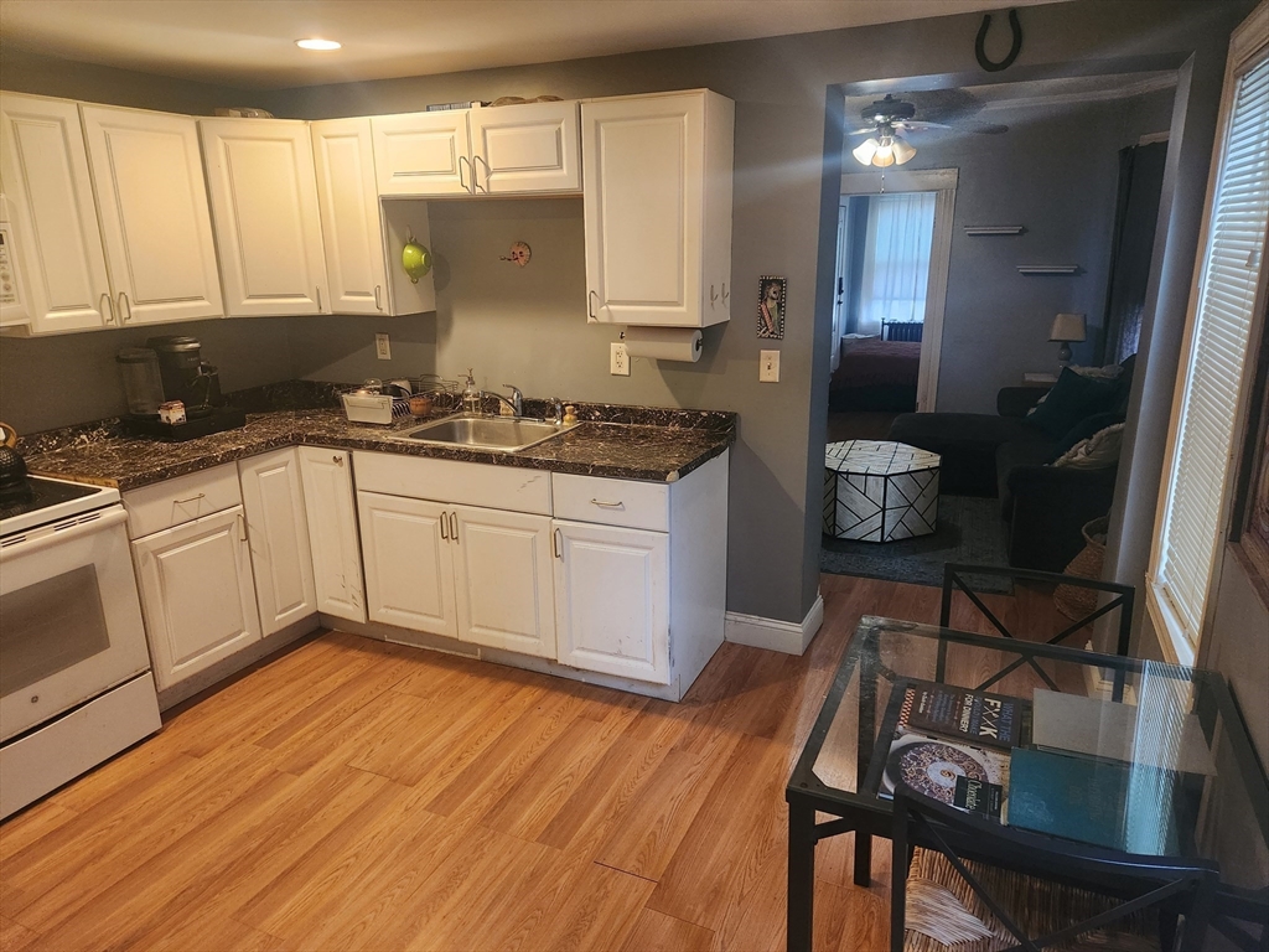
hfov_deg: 73.9
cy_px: 476
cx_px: 634
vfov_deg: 58.9
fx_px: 843
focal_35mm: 23
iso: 640
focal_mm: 5.4
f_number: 1.8
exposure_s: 1/120
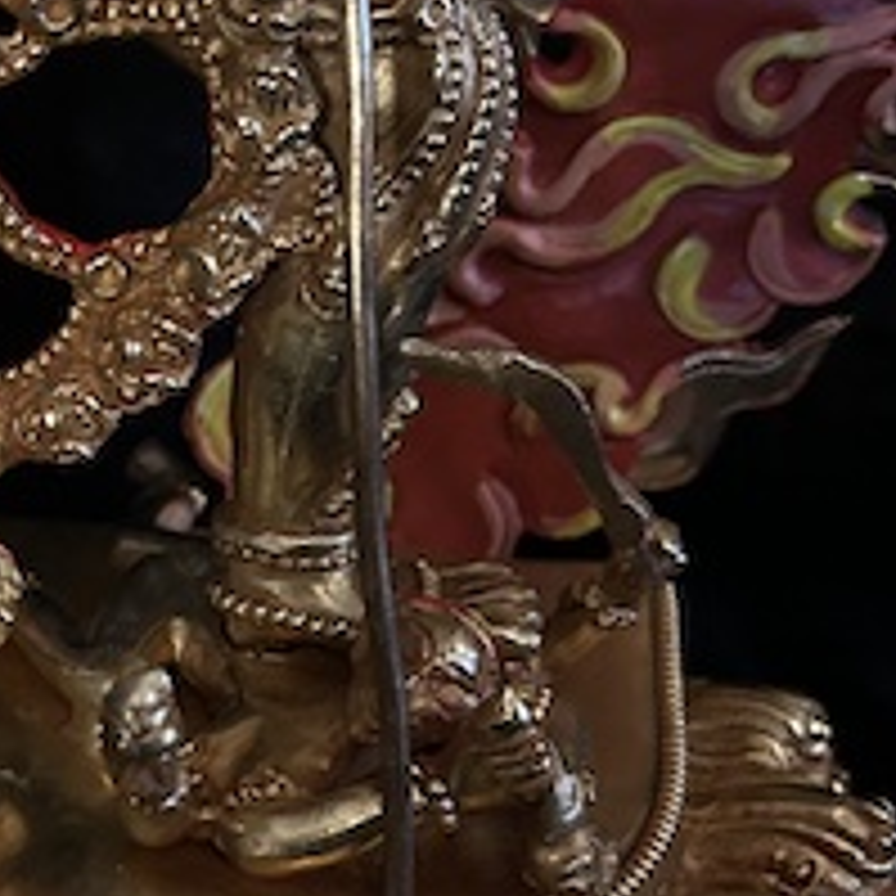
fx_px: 2167
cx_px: 108
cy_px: 576
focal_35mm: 74
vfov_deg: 23.3
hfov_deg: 22.8
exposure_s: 1/25
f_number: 1.5
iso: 800
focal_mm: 5.7
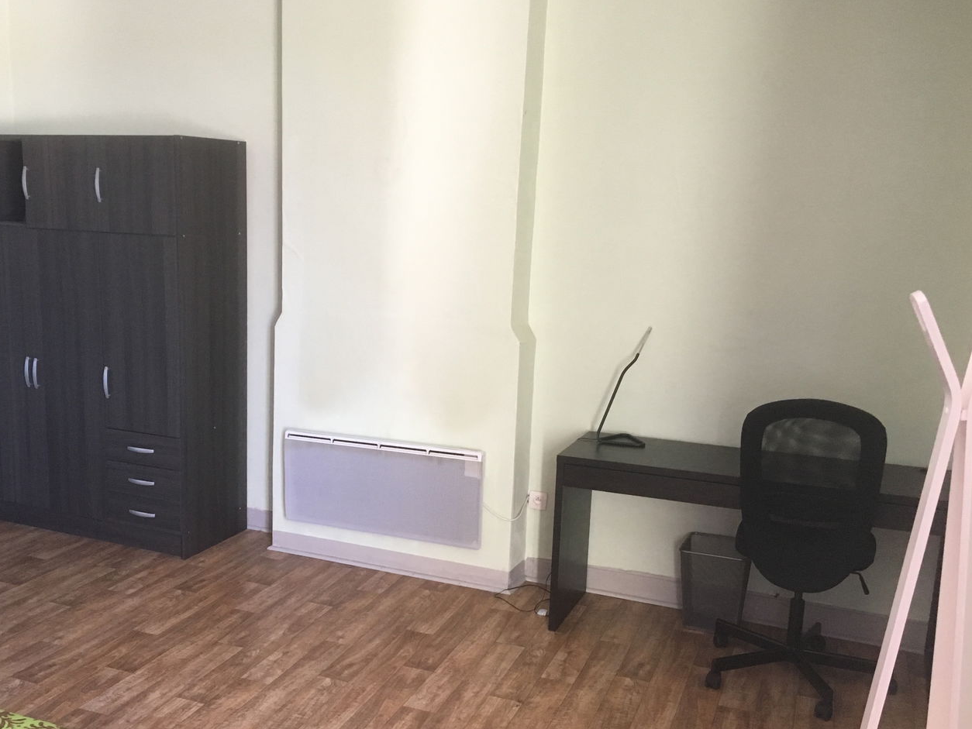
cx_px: 378
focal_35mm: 37
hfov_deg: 49.7
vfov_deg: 38.5
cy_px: 432
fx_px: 1039
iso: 200
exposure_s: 1/33
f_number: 2.2
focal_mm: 4.15
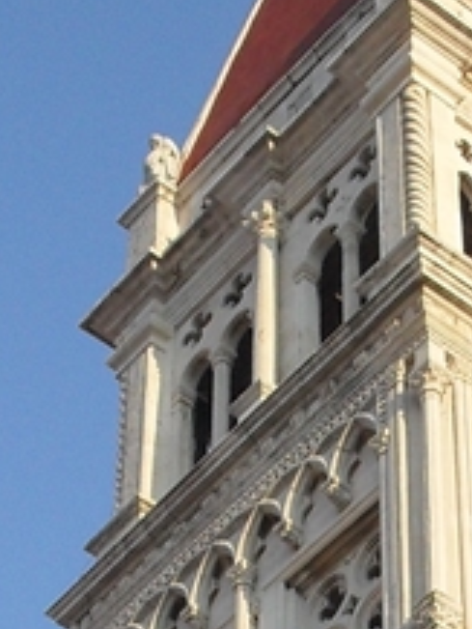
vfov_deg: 11.4
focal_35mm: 161
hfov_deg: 9.2
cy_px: 1107
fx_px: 2924
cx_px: 249
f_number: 8.4
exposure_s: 1/125
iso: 100
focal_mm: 6.3
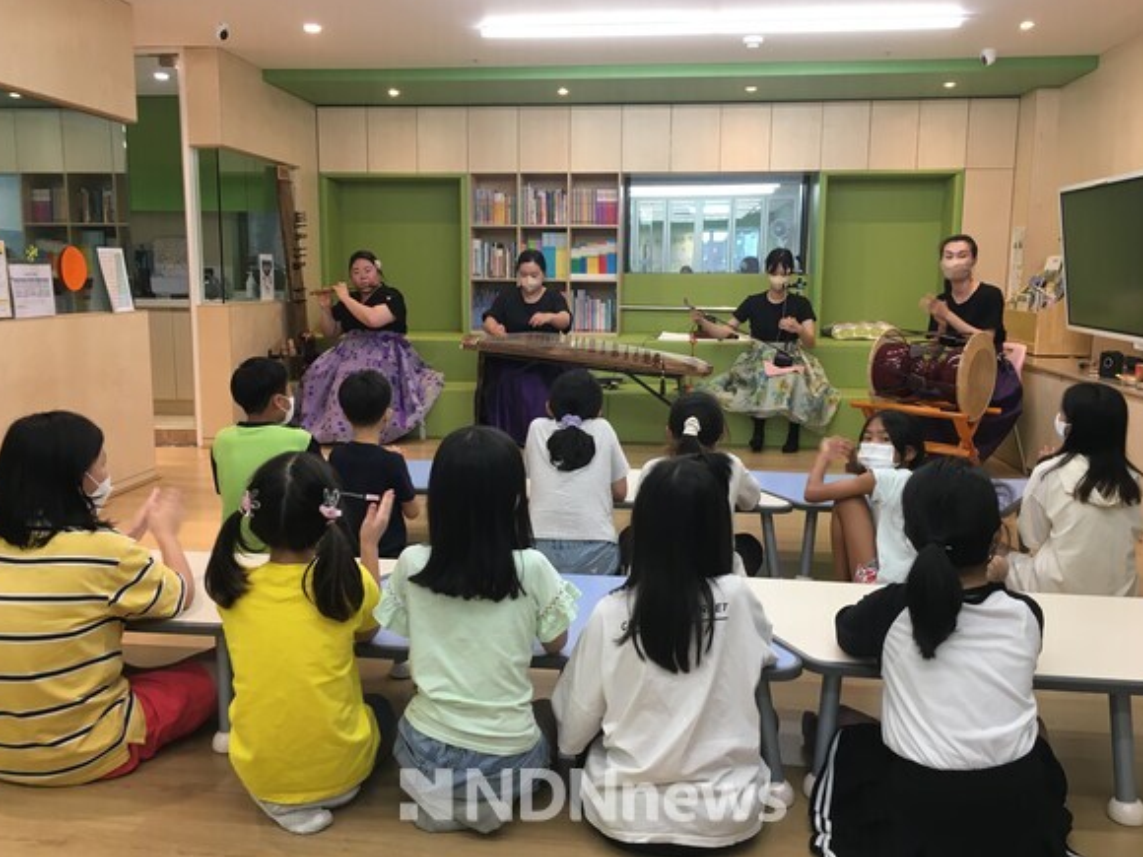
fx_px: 991
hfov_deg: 60.0
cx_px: 564
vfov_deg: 46.8
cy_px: 418
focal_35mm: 30
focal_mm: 4.15
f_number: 2.2
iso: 50
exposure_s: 1/30
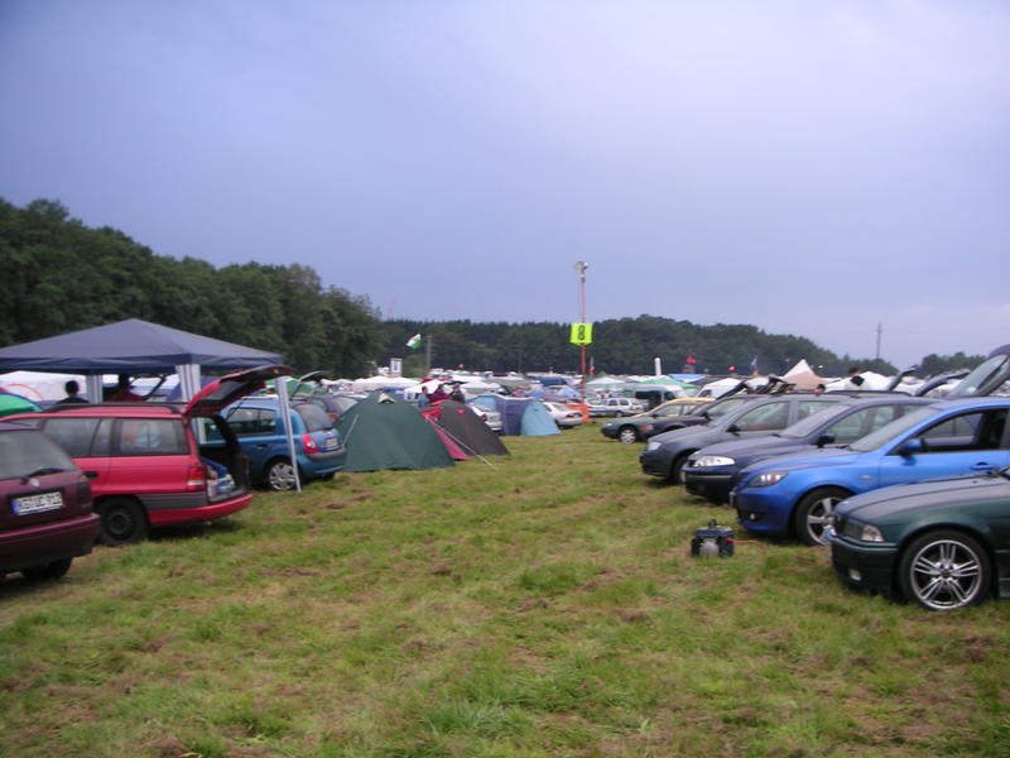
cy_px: 379
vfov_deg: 37.7
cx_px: 505
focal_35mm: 38
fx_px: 1109
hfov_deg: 49.0
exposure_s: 1/45
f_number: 2.8
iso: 50
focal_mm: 6
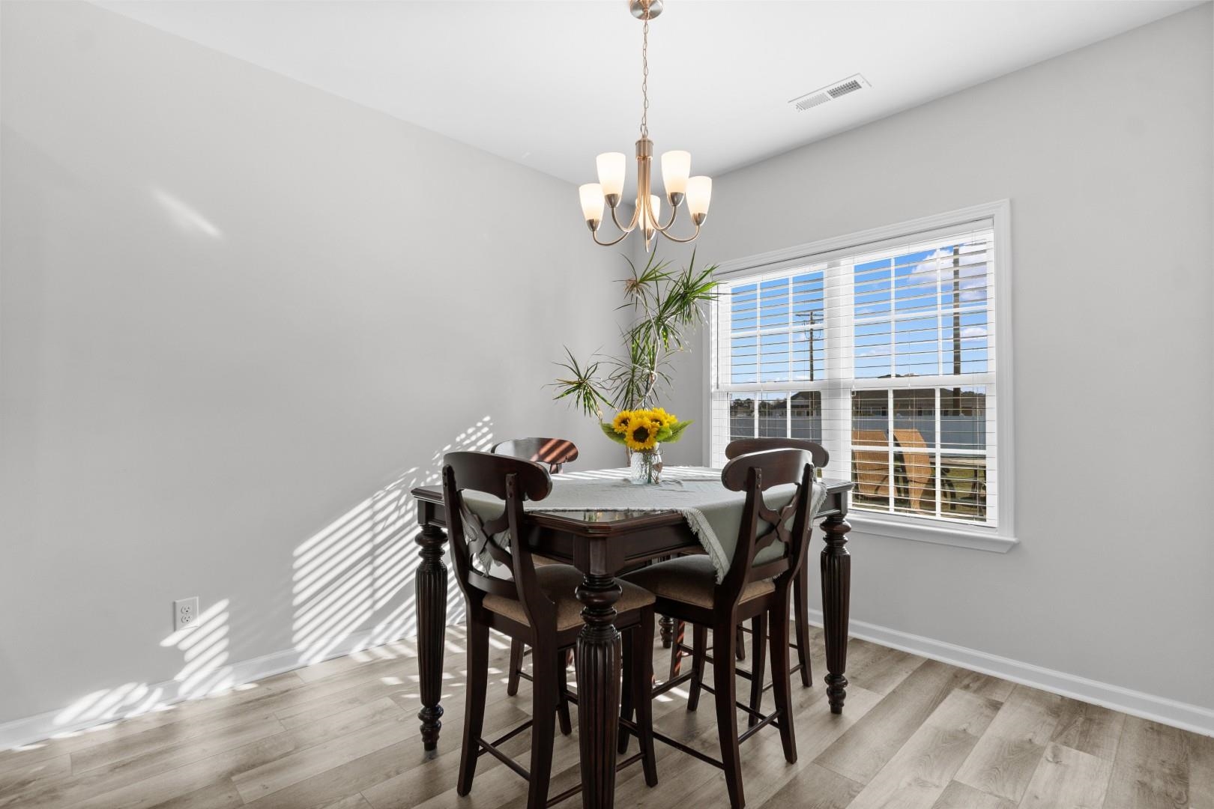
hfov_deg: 96.7
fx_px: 540
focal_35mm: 16
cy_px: 404
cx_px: 607
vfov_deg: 73.7
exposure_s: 1/60
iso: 100
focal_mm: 11
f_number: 4.8
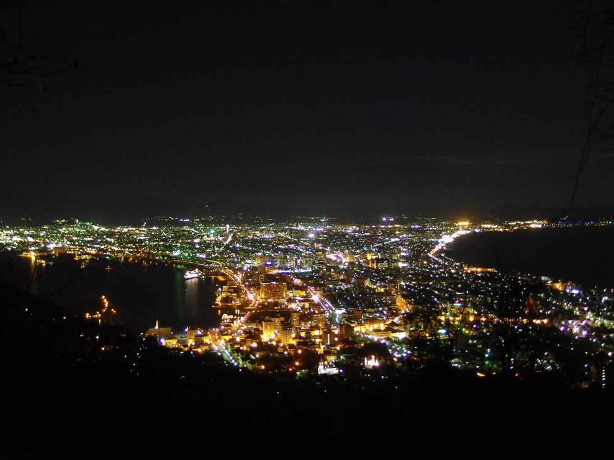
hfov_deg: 61.7
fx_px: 514
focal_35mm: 29
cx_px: 311
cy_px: 223
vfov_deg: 48.2
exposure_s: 1/13
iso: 1250
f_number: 1.8
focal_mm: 6
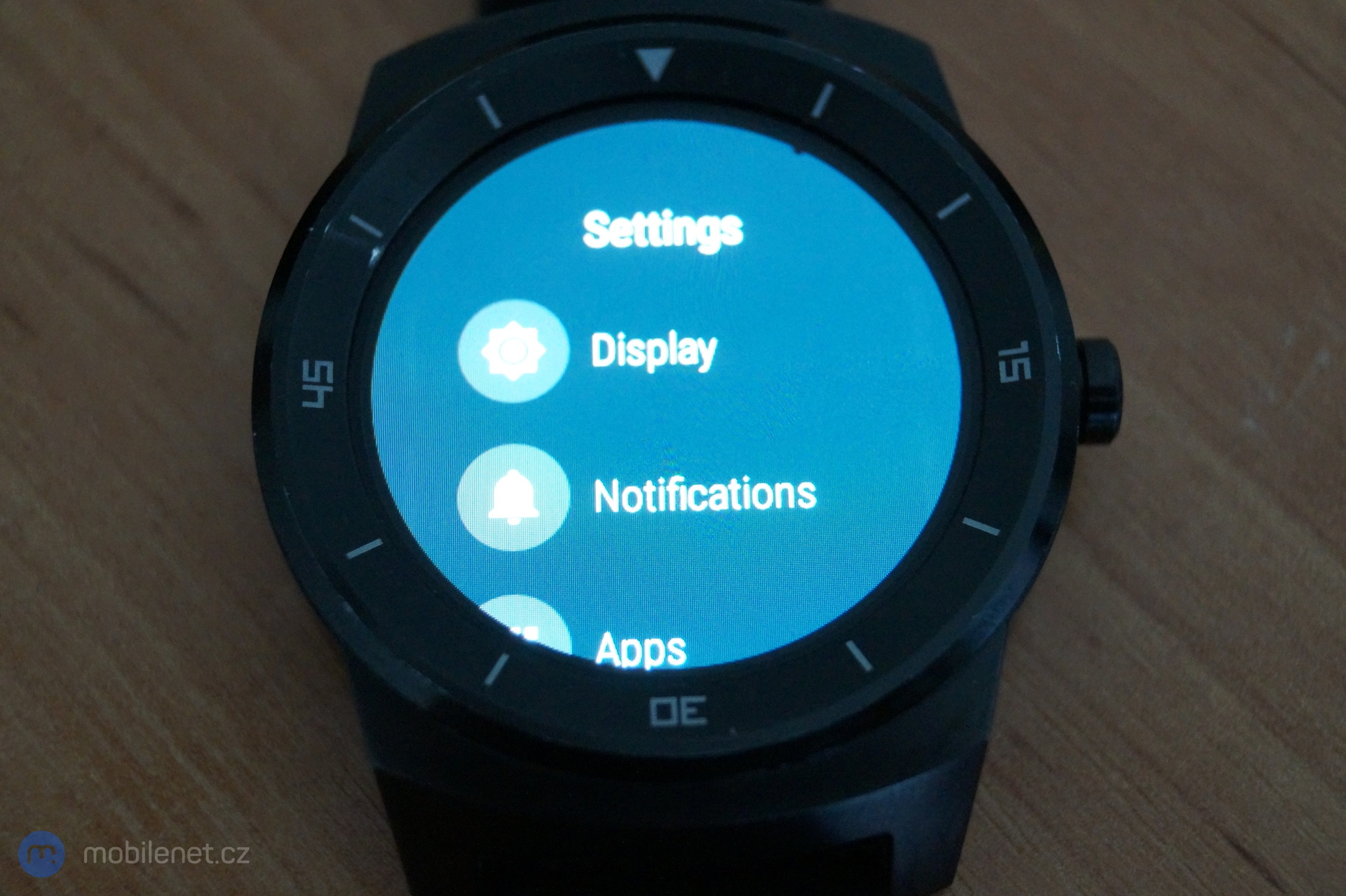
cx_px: 673
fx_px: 2803
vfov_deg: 18.2
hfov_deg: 27.0
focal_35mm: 75
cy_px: 448
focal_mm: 50
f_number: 5.6
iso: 3200
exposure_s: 1/30
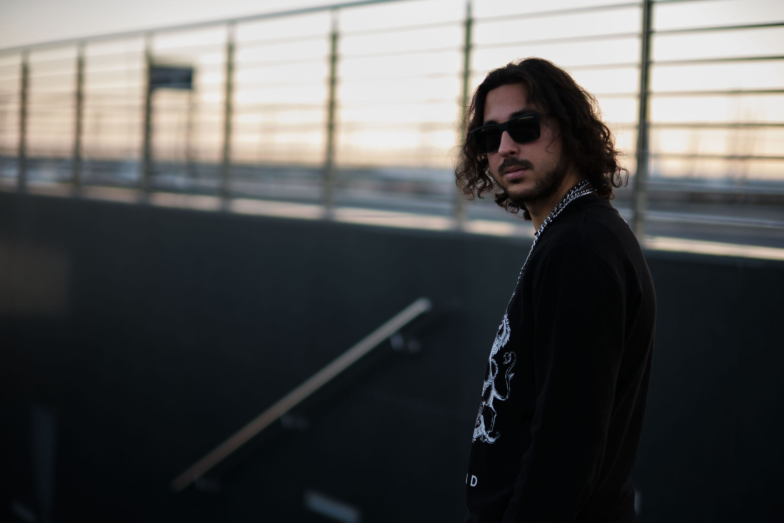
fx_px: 1633
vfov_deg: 18.2
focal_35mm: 75
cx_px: 392
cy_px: 262
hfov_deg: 27.0
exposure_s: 1/800
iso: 80
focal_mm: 50
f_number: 1
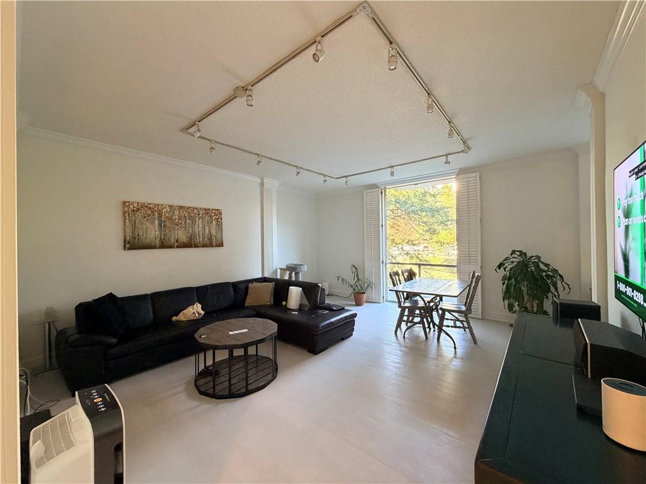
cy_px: 242
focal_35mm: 14
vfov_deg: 85.7
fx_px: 261
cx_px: 323
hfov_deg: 102.1
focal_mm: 2.22
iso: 320
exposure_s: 1/64
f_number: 2.2
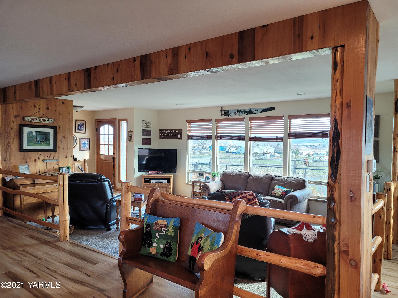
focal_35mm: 26
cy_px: 149
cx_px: 199
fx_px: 299
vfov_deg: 53.1
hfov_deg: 67.3
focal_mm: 5.4
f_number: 1.8
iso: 160
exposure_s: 1/119
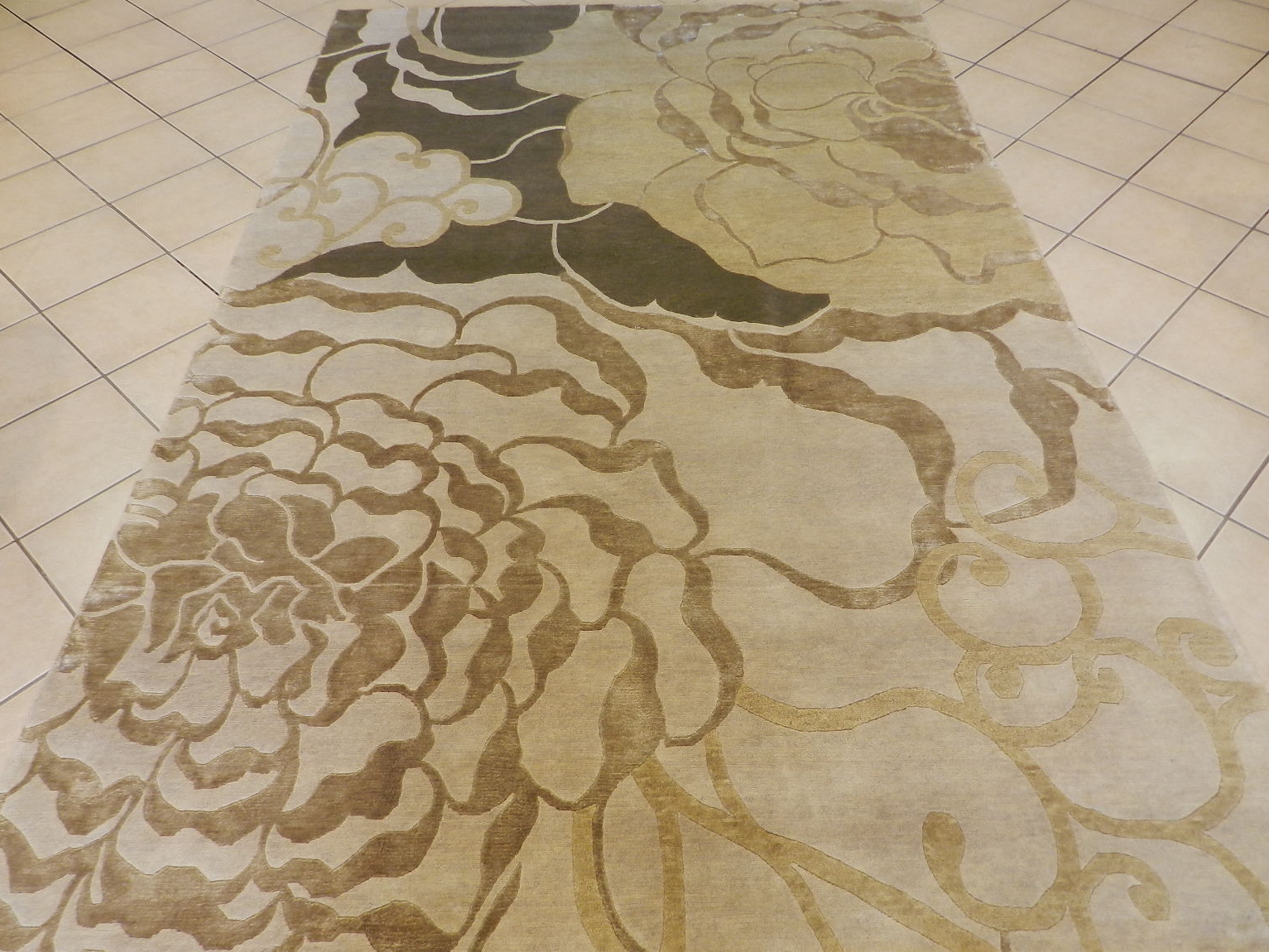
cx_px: 640
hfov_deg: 71.6
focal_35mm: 24
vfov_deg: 56.8
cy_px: 493
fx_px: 880
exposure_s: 1/50
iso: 160
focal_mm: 4
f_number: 3.4
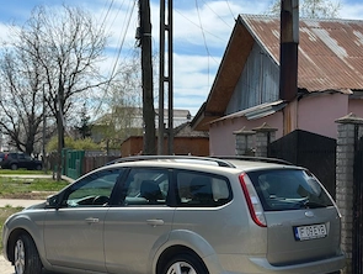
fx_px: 682
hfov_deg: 29.8
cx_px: 180
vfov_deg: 22.6
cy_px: 170
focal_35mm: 65
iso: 100
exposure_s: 1/7092
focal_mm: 6.86
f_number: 1.78
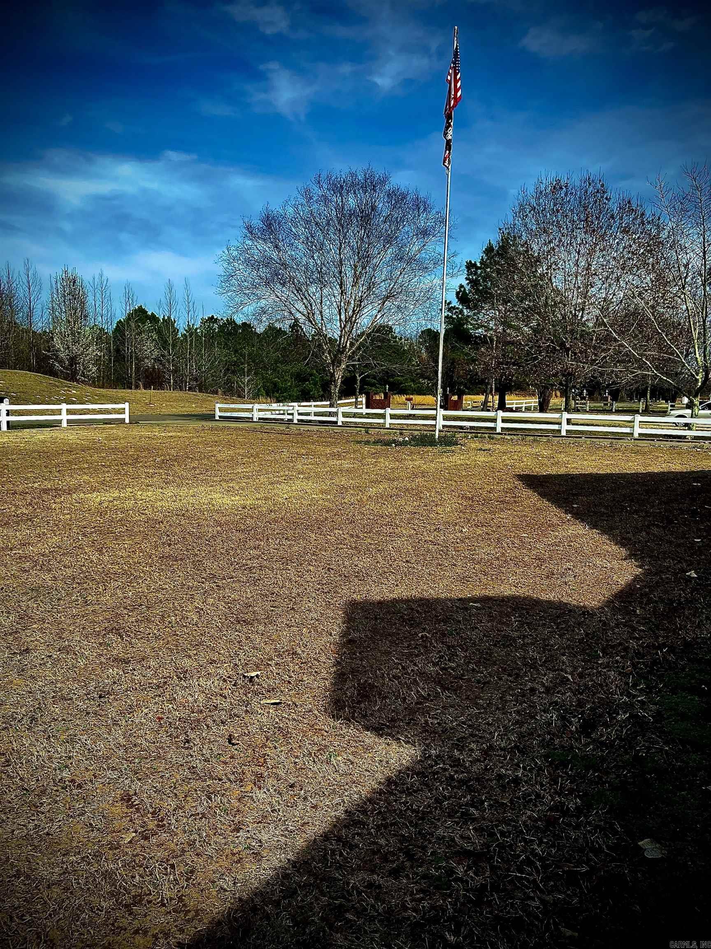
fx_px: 685
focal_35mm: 25
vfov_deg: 69.4
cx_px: 356
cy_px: 474
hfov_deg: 54.9
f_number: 1.6
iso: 32
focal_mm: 5.1
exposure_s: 1/3559
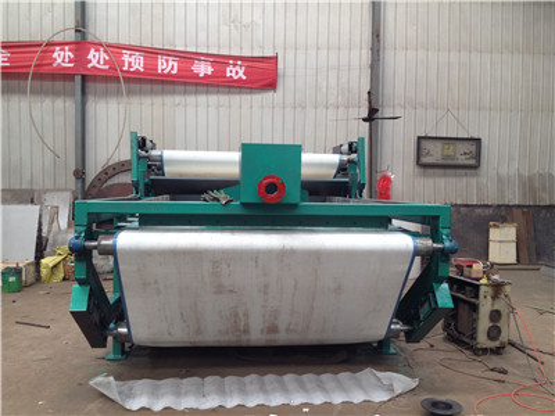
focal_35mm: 35
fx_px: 561
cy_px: 208
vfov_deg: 40.7
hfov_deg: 52.6
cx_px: 278
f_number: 2.4
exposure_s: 1/60
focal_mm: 4.28
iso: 50
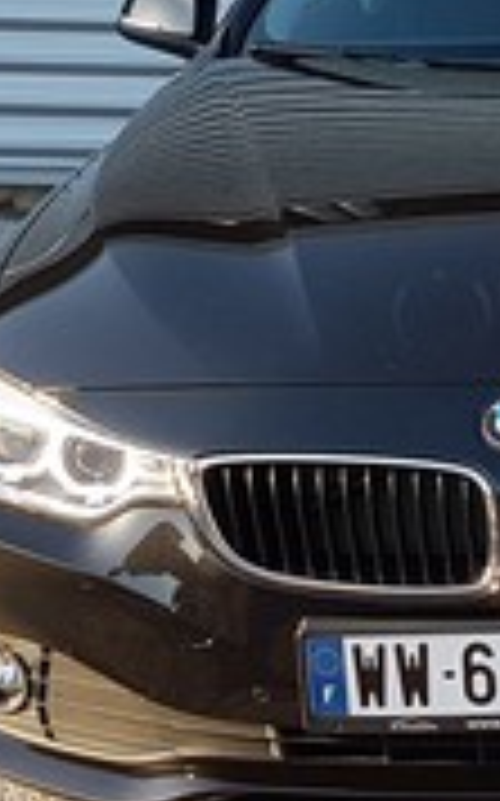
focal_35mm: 124
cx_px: 752
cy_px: 351
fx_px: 2708
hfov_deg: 10.2
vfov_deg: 16.8
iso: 40
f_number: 1.7
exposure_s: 1/297
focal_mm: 4.2
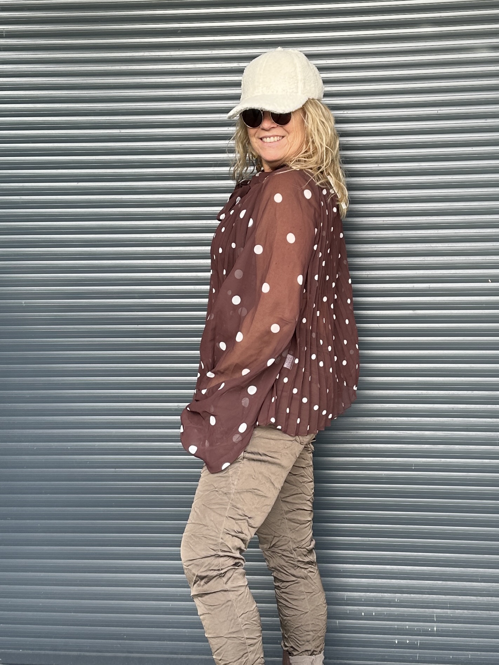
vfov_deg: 71.6
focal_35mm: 24
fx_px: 461
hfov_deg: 56.8
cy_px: 332
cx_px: 250
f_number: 1.78
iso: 64
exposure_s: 1/121
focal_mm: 6.86
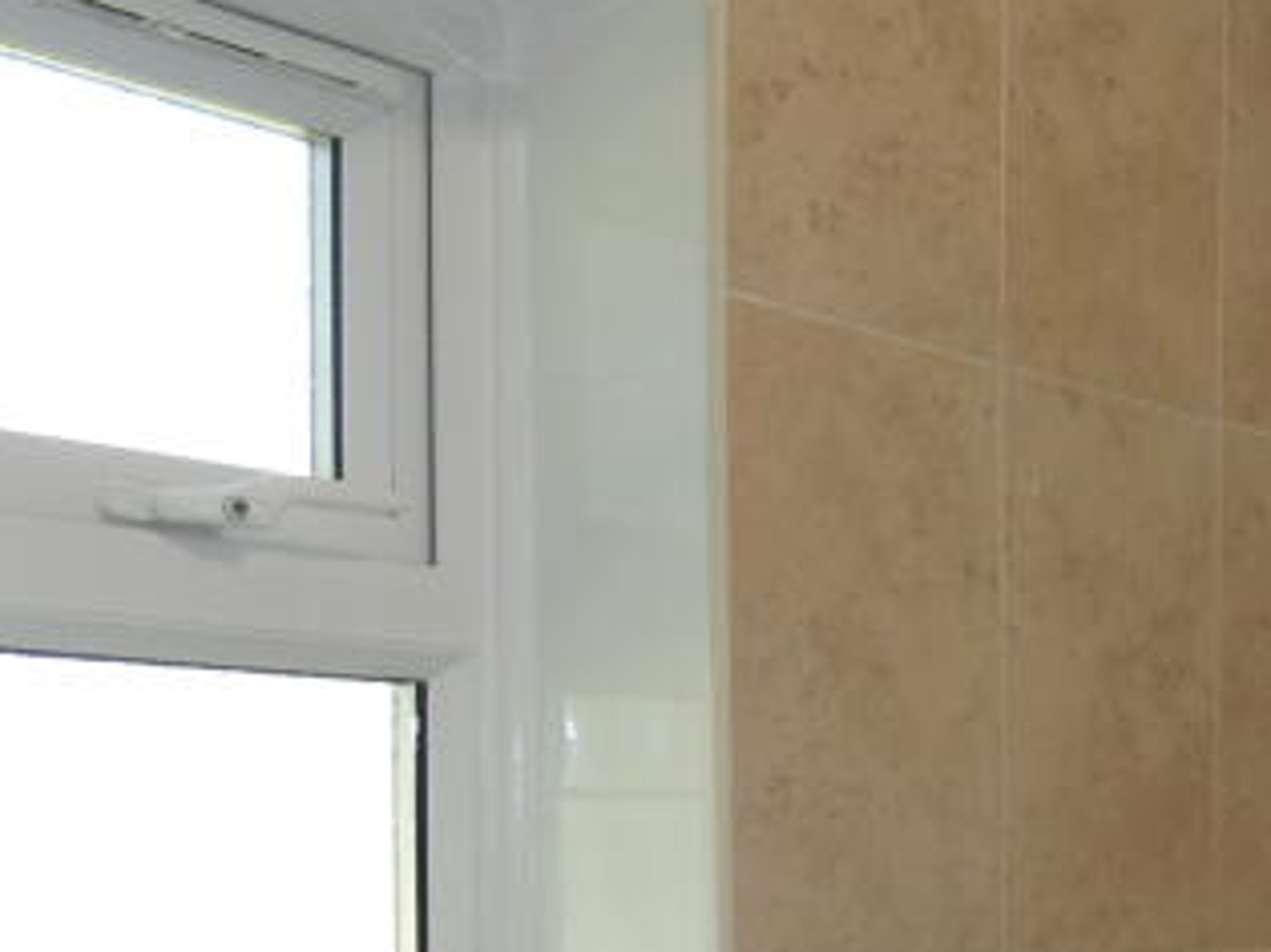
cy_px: 1013
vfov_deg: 21.5
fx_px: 2386
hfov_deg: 27.2
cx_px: 1416
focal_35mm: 65
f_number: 2.8
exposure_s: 1/80
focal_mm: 3.6
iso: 80
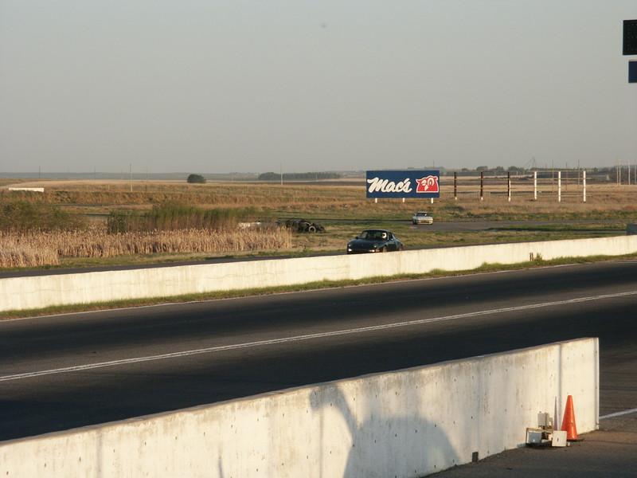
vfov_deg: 7.4
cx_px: 318
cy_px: 239
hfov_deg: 9.9
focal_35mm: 200
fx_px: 3680
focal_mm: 50.69
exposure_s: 1/250
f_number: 5.6
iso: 100
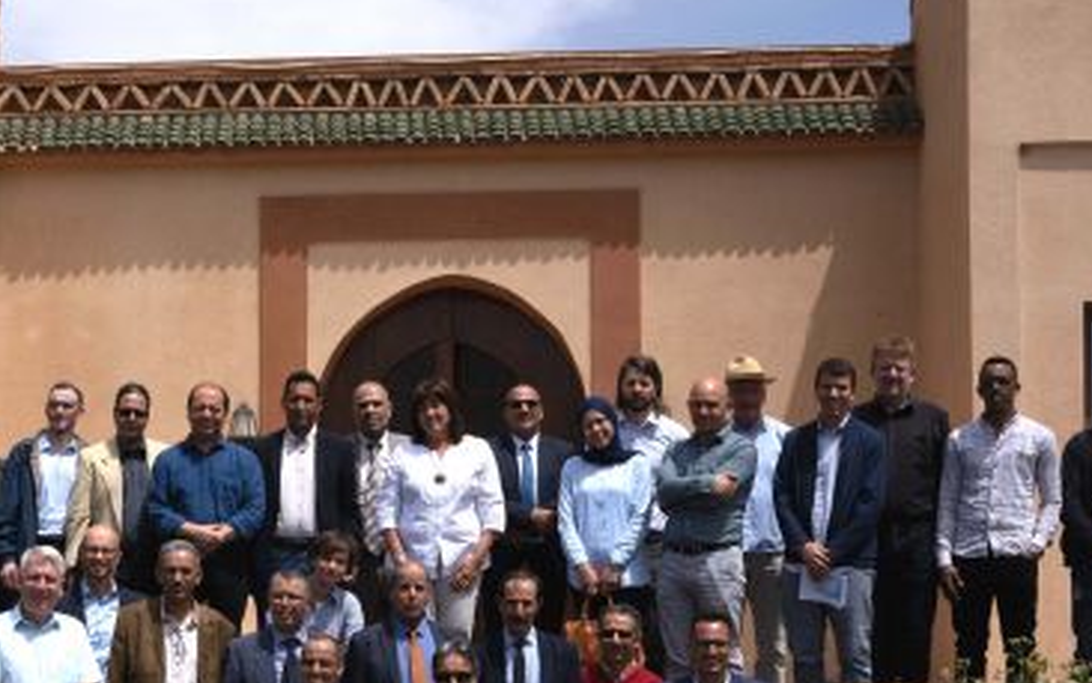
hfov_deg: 25.9
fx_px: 2344
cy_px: 570
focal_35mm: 79
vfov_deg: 16.4
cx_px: 261
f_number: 13
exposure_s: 1/250
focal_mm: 40.9
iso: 100
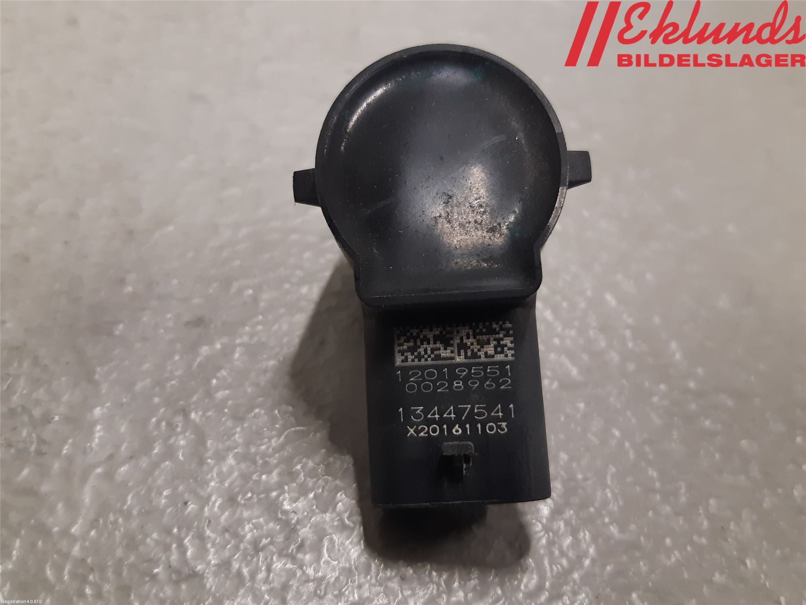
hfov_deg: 67.3
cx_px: 403
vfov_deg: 53.1
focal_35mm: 26
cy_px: 302
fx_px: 605
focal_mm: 3.93
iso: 160
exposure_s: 1/50
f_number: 1.7
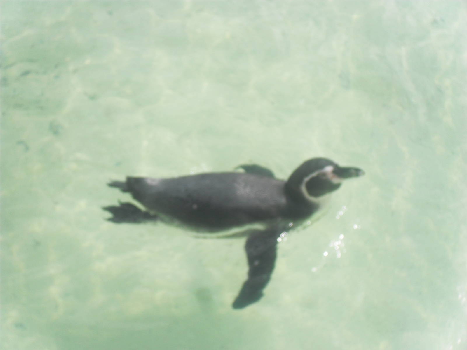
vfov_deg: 14.1
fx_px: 1417
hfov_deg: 18.7
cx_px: 234
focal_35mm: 105
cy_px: 175
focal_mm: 18.9
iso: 100
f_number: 5.8
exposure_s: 1/500
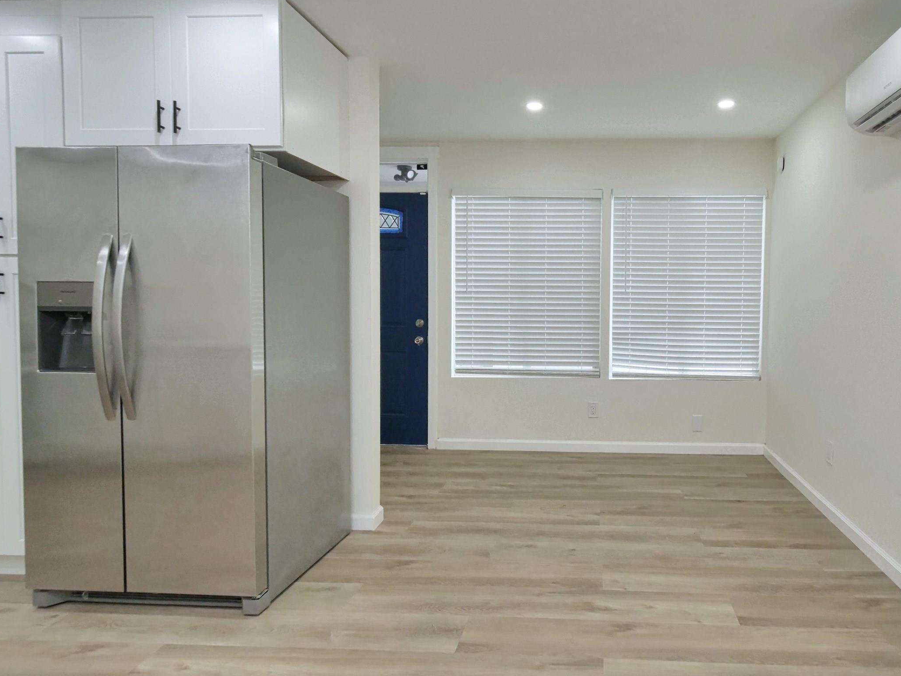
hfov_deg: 76.7
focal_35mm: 21
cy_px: 324
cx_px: 593
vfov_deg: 63.4
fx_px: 547
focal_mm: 7
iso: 800
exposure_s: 1/160
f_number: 4.5
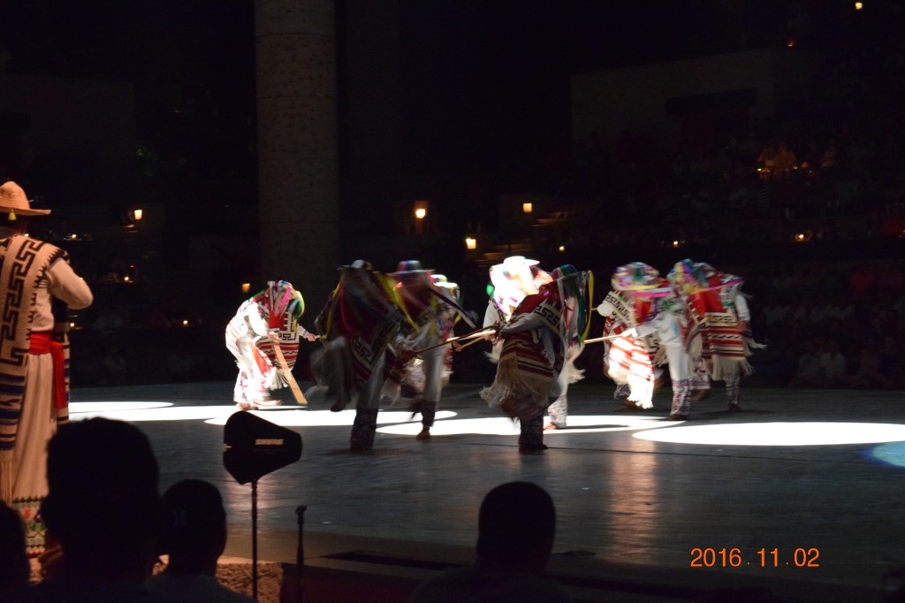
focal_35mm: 82
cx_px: 452
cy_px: 302
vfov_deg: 16.5
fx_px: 2073
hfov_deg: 24.6
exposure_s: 1/30
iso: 6400
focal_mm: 55
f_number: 5.6
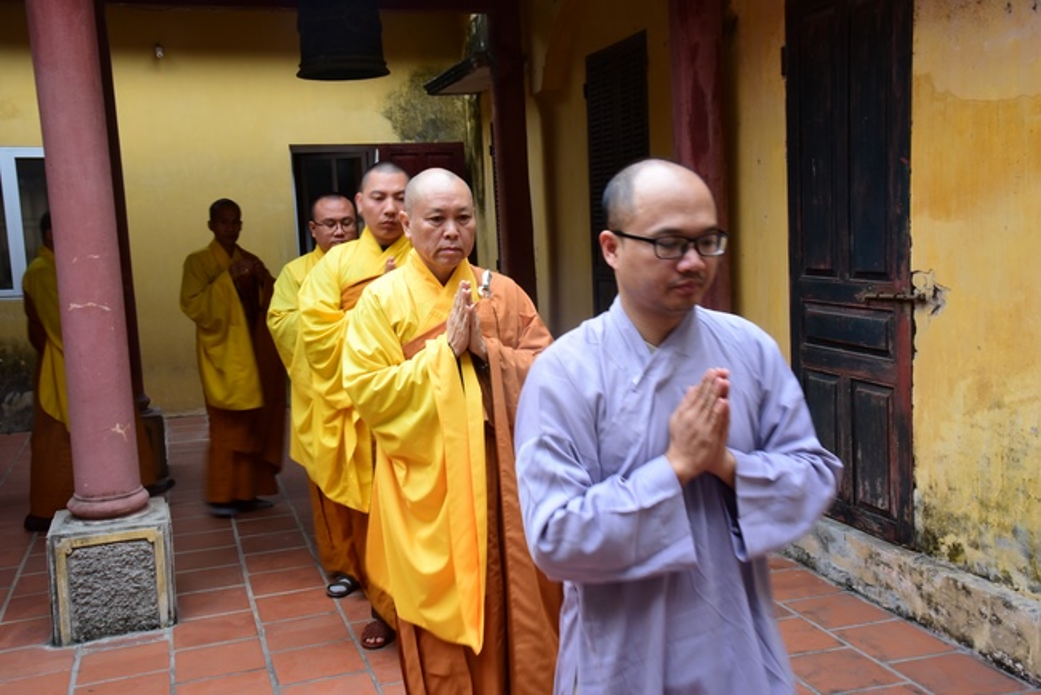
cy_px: 348
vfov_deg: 35.1
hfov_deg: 50.7
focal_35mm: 38
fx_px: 1099
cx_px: 520
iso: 1250
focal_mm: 38
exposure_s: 1/20
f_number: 22
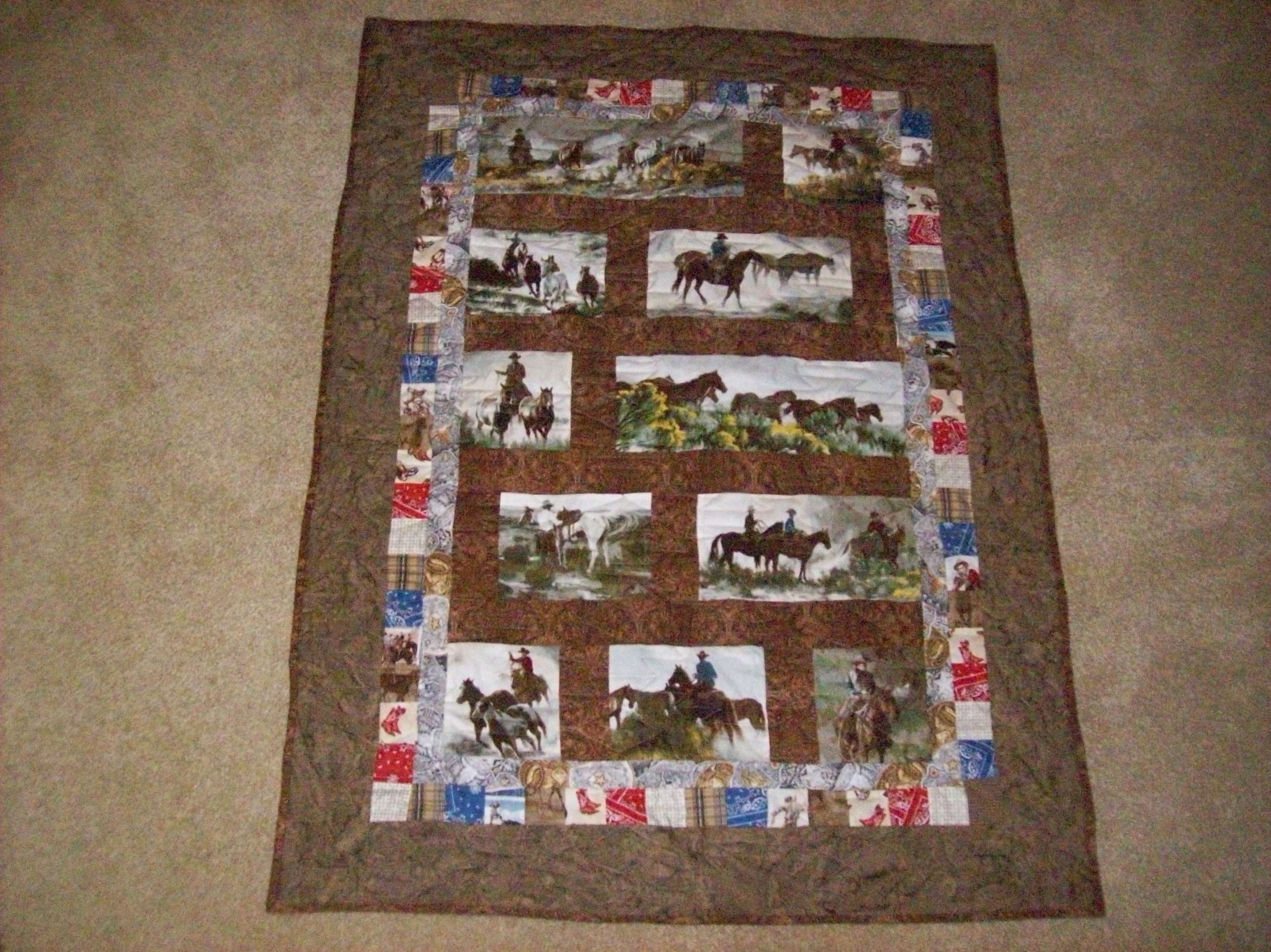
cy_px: 476
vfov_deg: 39.6
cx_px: 636
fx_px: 1321
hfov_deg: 51.4
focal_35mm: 36
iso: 800
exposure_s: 1/128
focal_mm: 6
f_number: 2.7
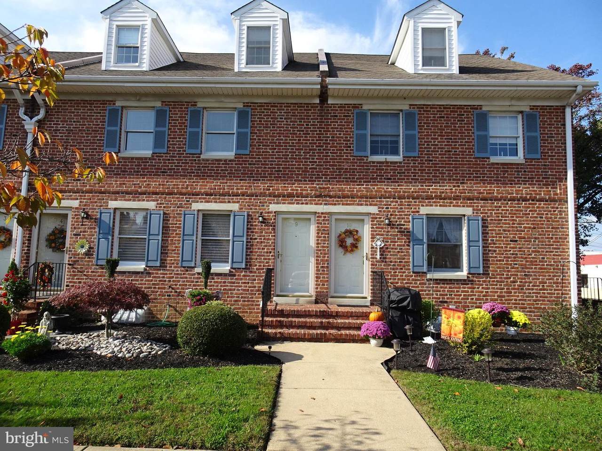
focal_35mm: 24
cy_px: 226
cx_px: 301
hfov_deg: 71.6
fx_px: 417
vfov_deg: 56.8
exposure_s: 1/500
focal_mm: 4.1
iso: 80
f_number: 3.5
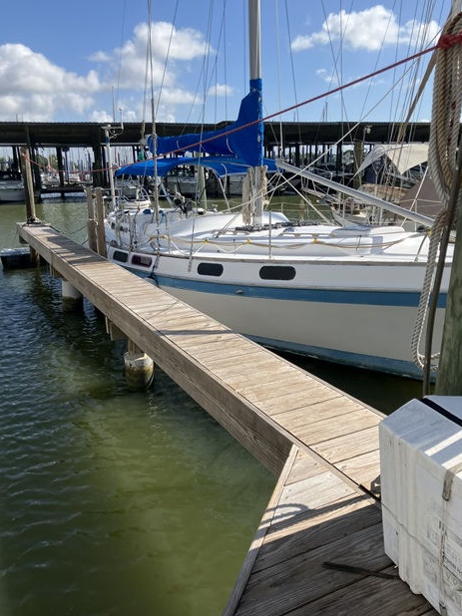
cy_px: 318
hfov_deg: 48.2
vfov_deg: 61.7
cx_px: 233
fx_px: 516
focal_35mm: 29
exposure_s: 1/2208
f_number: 1.8
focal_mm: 3.99
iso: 32
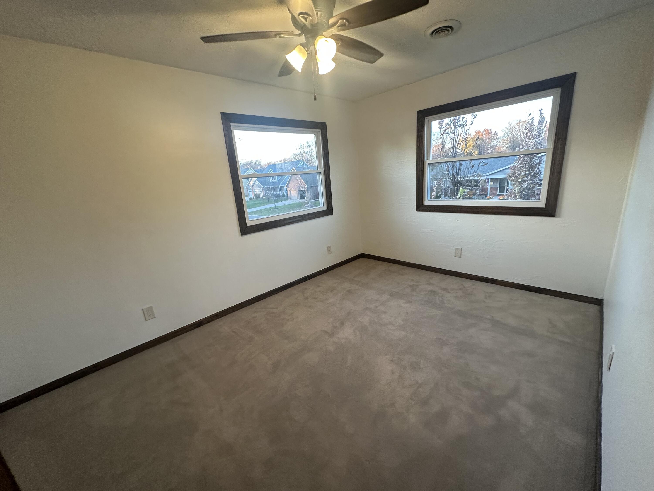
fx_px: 265
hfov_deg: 102.1
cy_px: 246
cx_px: 327
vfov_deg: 85.7
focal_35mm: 14
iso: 200
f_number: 2.2
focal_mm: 2.22
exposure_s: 1/120
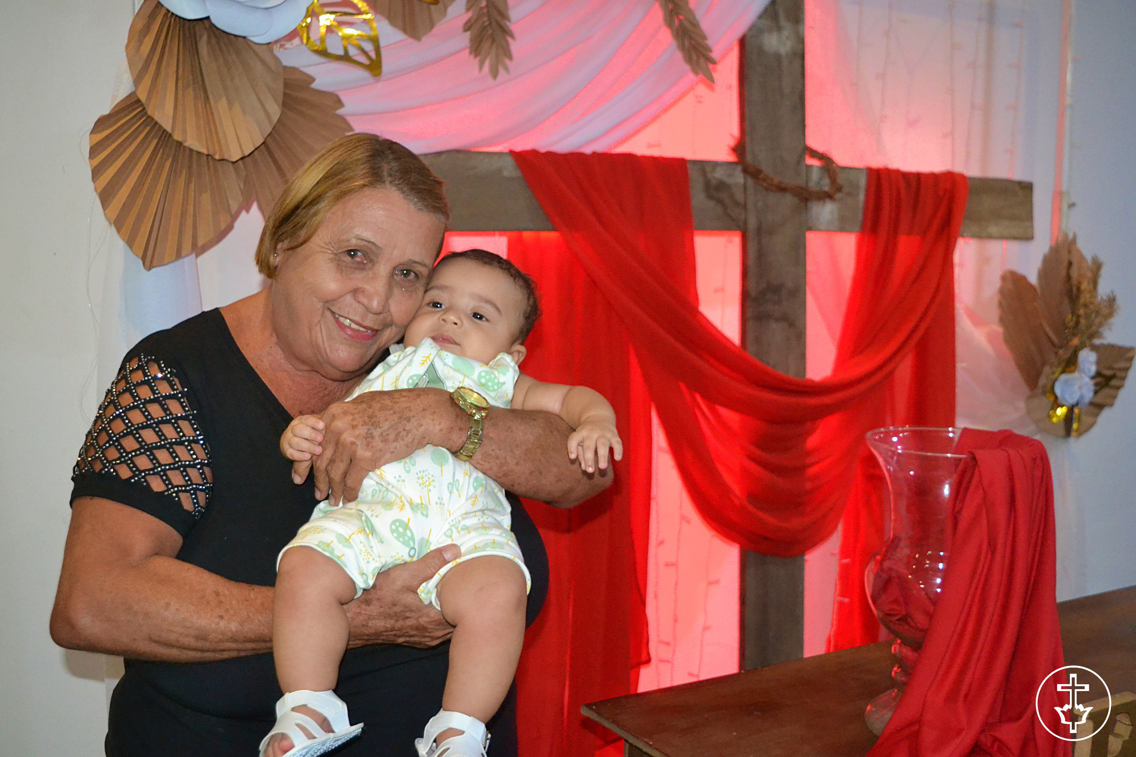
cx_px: 568
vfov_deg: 35.5
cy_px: 378
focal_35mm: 38
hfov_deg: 51.3
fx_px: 1183
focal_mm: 25
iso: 3200
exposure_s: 1/60
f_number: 4
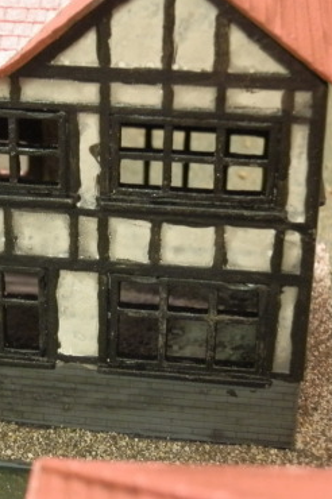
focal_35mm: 92
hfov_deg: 14.7
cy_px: 235
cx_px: 28
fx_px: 1275
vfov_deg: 22.2
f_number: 3.7
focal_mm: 10.99
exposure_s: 1/8
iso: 400
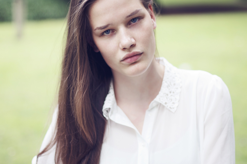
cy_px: 82
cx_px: 124
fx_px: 514
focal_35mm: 75
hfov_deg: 27.0
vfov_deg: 18.1
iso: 200
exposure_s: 1/640
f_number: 1.4
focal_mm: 50
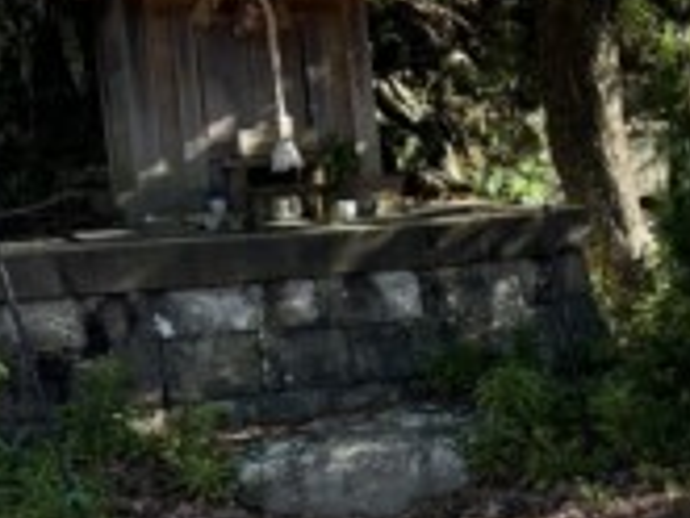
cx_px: 732
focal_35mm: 77
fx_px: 1536
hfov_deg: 23.9
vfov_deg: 19.1
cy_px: 301
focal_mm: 5.96
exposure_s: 1/430
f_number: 1.6
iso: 50
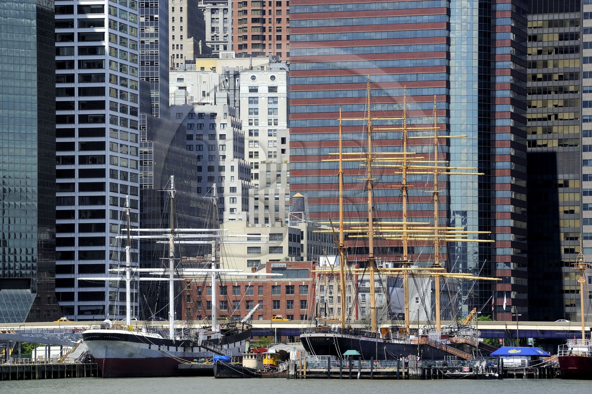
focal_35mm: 175
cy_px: 197
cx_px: 296
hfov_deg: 11.8
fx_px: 2875
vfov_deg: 7.8
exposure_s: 1/250
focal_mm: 175
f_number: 10
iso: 200
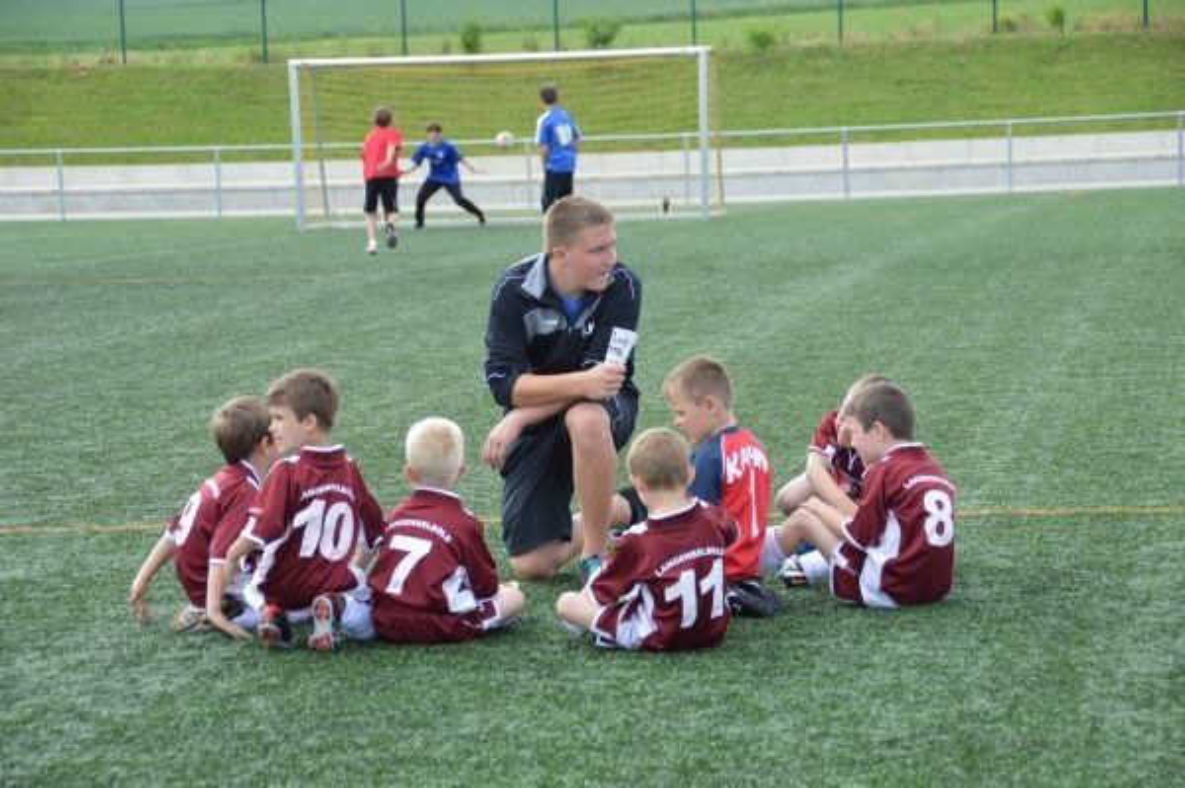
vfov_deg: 11.4
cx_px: 592
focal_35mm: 120
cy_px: 394
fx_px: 3947
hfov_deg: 17.1
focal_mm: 80
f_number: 5
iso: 400
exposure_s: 1/500
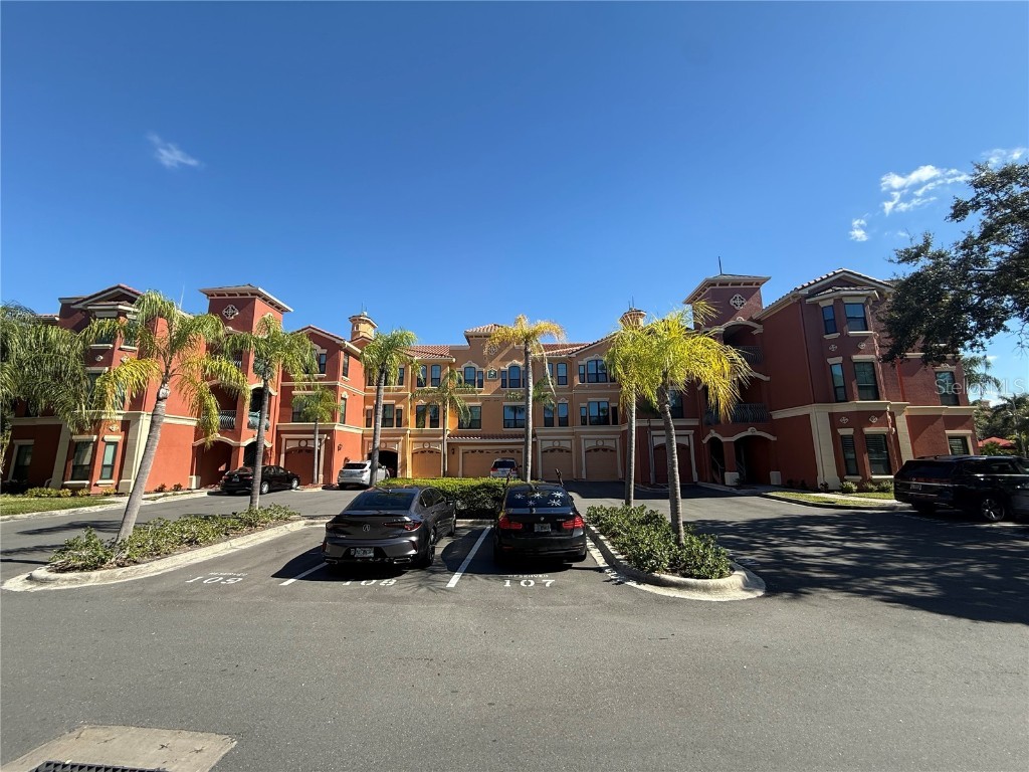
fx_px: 416
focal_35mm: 14
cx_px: 514
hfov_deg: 102.1
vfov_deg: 85.7
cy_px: 386
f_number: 2.2
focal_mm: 2.22
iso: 50
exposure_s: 1/1167
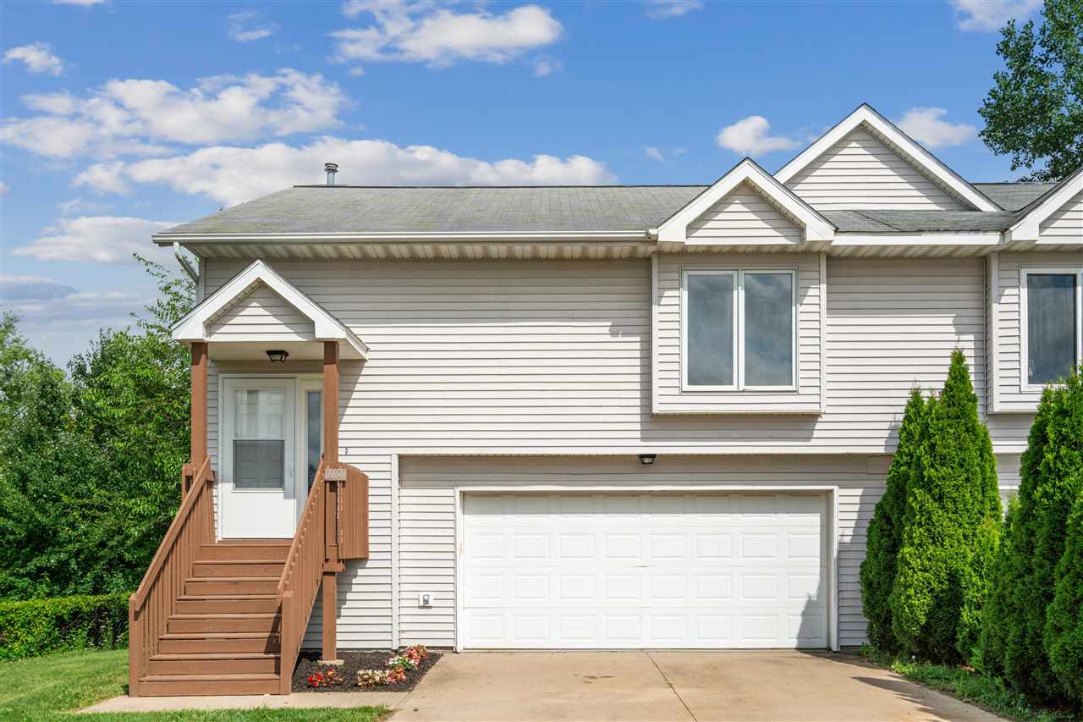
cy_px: 361
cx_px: 542
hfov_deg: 54.4
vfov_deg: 37.8
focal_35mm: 35
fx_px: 1053
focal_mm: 35
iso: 250
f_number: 9
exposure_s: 1/1600
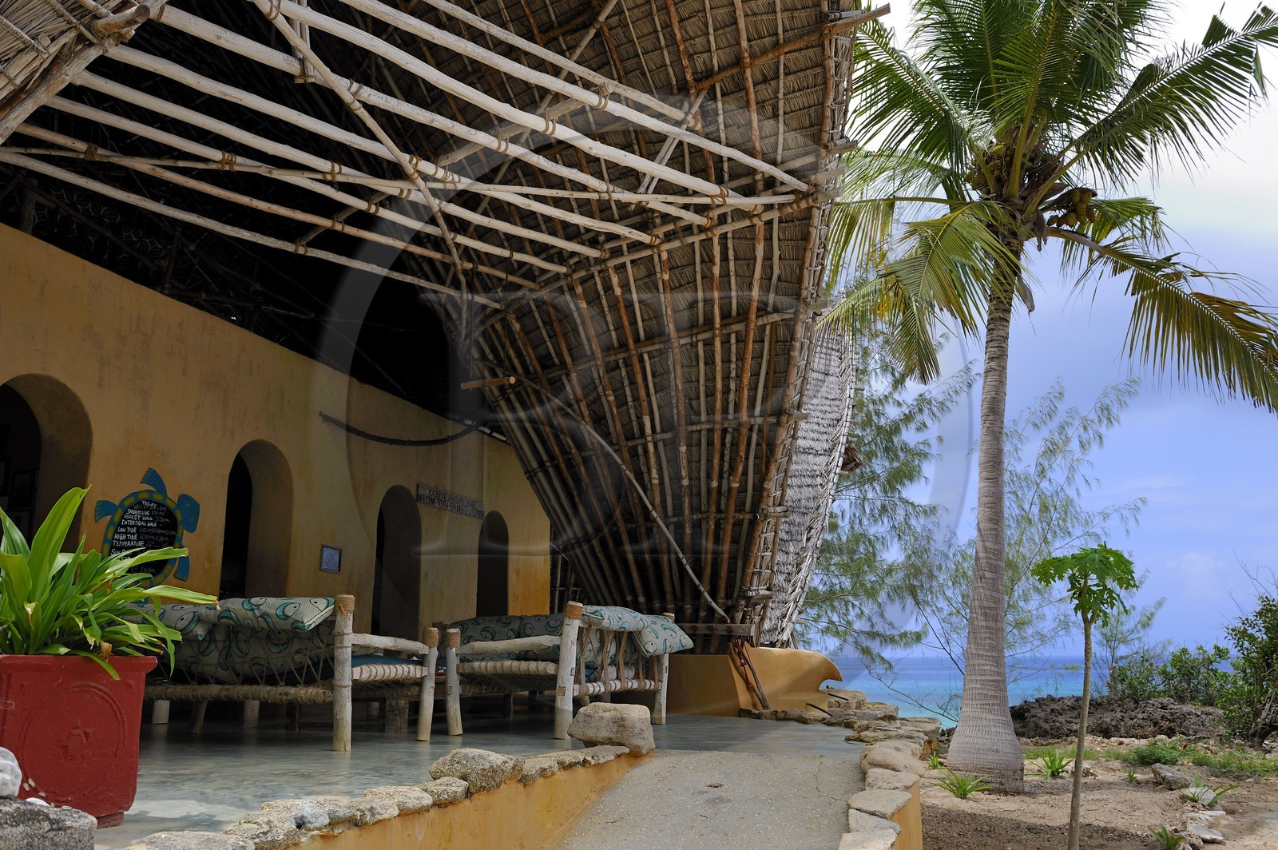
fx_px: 1100
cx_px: 639
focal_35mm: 31
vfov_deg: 42.3
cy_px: 425
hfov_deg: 60.3
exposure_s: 1/200
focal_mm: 31
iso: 200
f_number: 6.3
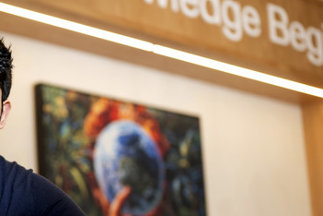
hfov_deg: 18.1
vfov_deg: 12.3
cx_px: 30
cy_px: 191
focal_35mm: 111
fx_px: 996
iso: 800
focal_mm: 50
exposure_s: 1/500
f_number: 2
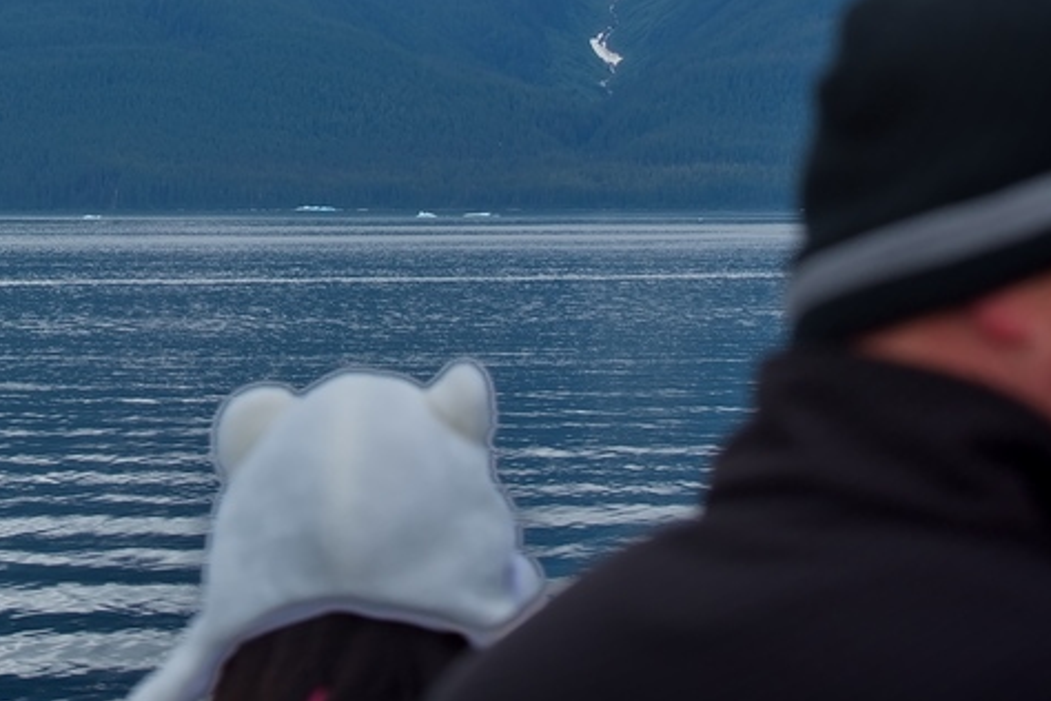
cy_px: -122
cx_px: -11
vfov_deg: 7.2
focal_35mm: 189
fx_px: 5517
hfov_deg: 10.8
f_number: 8
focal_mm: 70
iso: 100
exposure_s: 1/250
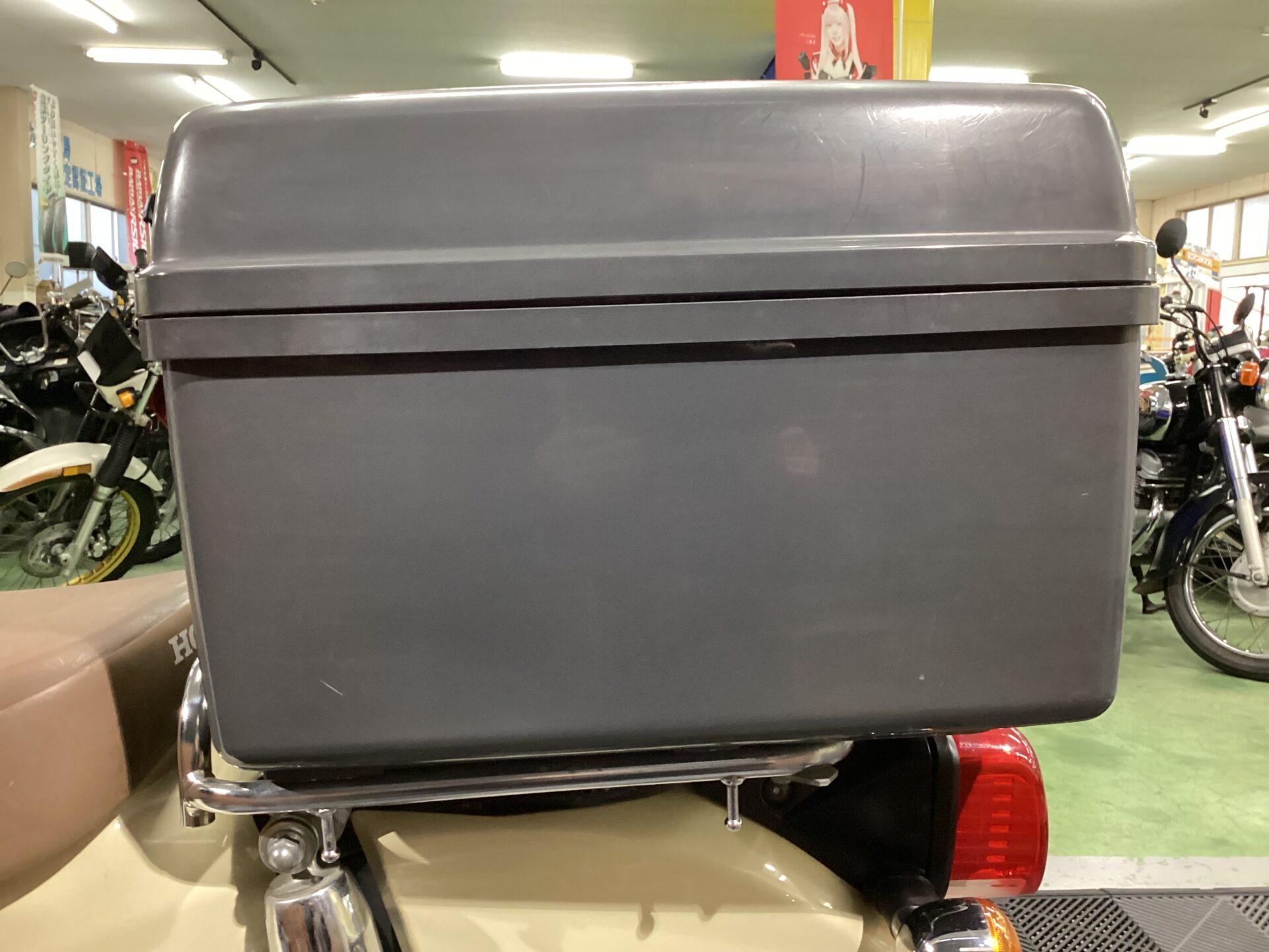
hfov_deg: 58.4
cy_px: 476
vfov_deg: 45.4
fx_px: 1136
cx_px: 634
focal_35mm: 31
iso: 400
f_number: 2.4
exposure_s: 1/40
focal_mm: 3.3
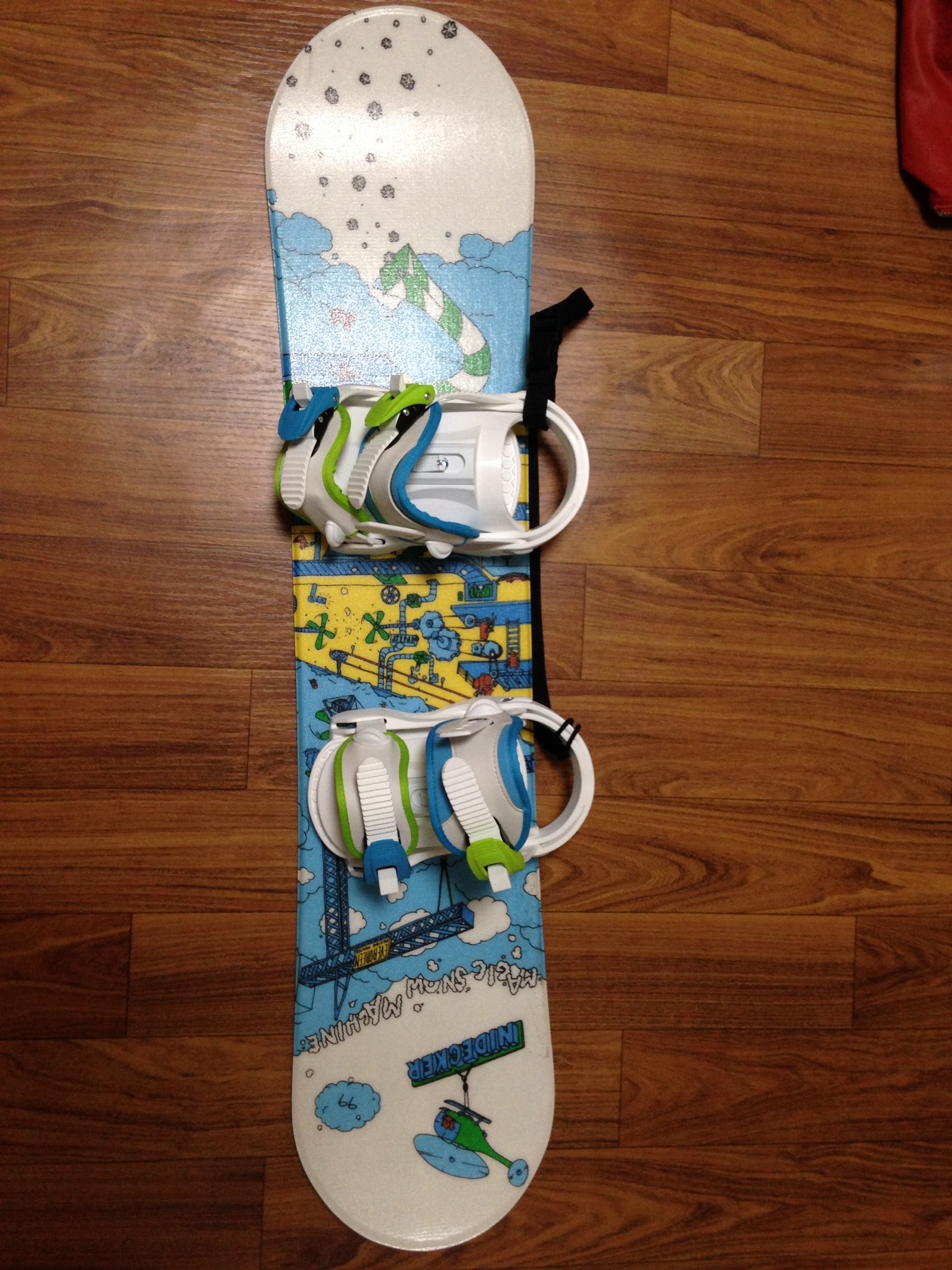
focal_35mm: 33
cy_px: 635
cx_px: 476
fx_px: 1210
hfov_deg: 42.9
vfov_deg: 55.4
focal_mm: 4.12
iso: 160
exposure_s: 1/20
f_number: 2.4
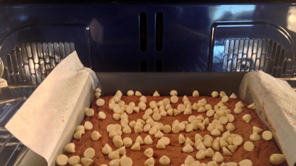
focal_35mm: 37
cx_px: 151
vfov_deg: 32.0
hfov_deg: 54.0
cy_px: 95
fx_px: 290
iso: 64
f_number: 2.4
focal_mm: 4.12
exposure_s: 1/20
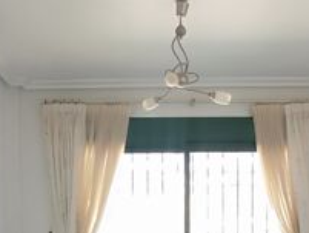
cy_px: 282
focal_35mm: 56
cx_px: 159
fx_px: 500
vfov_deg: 23.8
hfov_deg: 34.3
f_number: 2.2
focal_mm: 1.65
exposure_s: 1/100
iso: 159
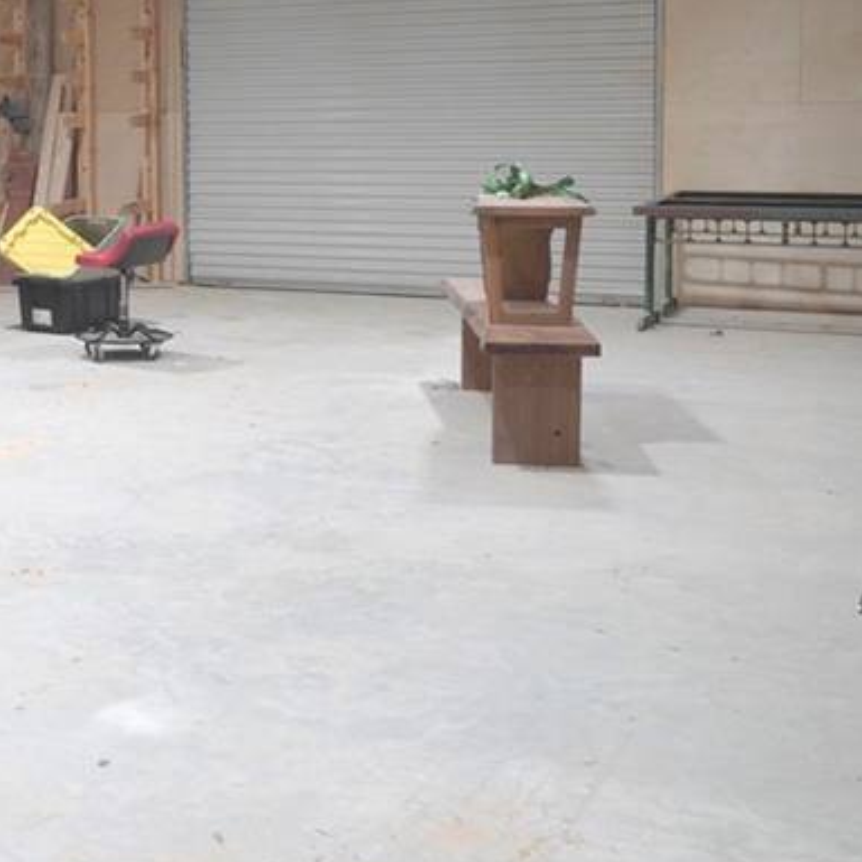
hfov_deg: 25.5
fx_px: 1719
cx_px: -150
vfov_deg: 27.8
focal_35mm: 61
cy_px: 219
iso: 1000
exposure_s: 1/30
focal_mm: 18
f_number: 7.1
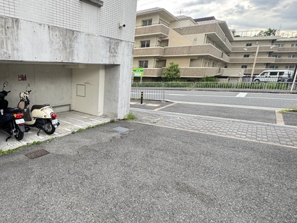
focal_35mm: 22
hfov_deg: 71.3
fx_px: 189
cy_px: 116
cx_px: 75
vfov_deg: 61.1
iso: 50
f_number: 2.2
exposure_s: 1/99
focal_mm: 2.22
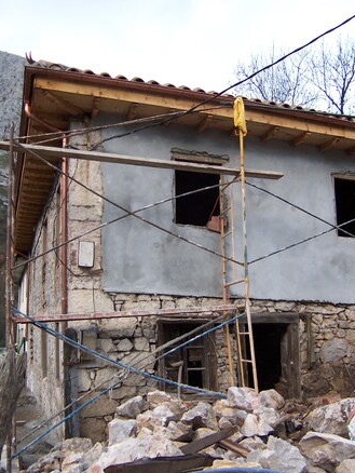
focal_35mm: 37
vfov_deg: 50.1
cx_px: 179
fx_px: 505
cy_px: 238
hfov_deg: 38.7
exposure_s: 1/30
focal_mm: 5.6
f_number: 2.8
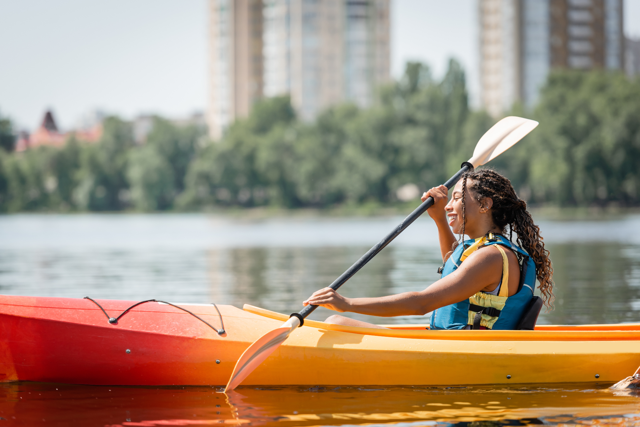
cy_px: 214
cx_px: 320
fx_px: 3022
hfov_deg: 12.1
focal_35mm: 170
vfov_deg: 8.1
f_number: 4
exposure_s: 1/800
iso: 64
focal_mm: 170
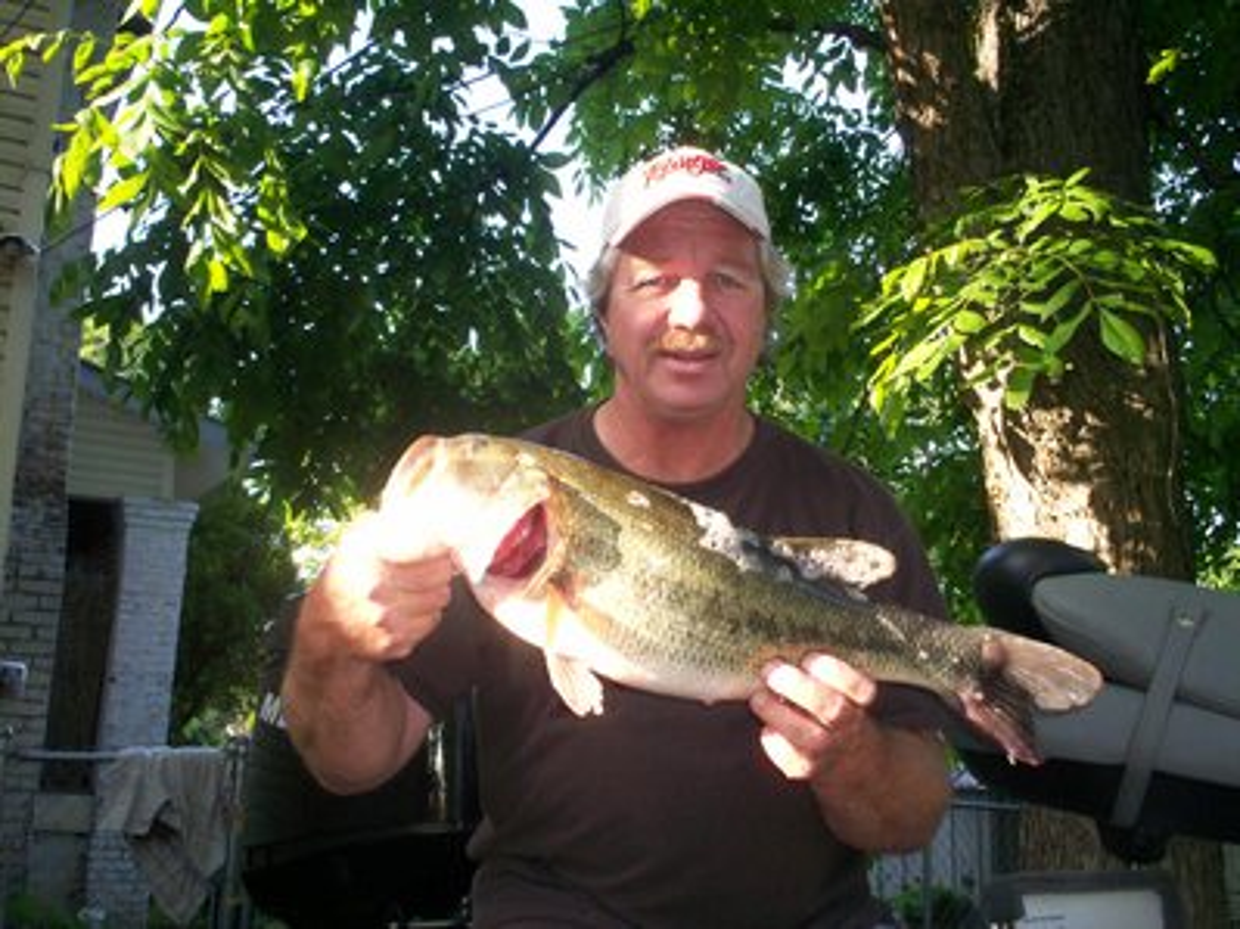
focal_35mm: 36
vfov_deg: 39.6
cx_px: 620
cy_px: 464
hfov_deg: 51.4
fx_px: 1289
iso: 140
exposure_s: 1/60
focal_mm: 6
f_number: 4.5
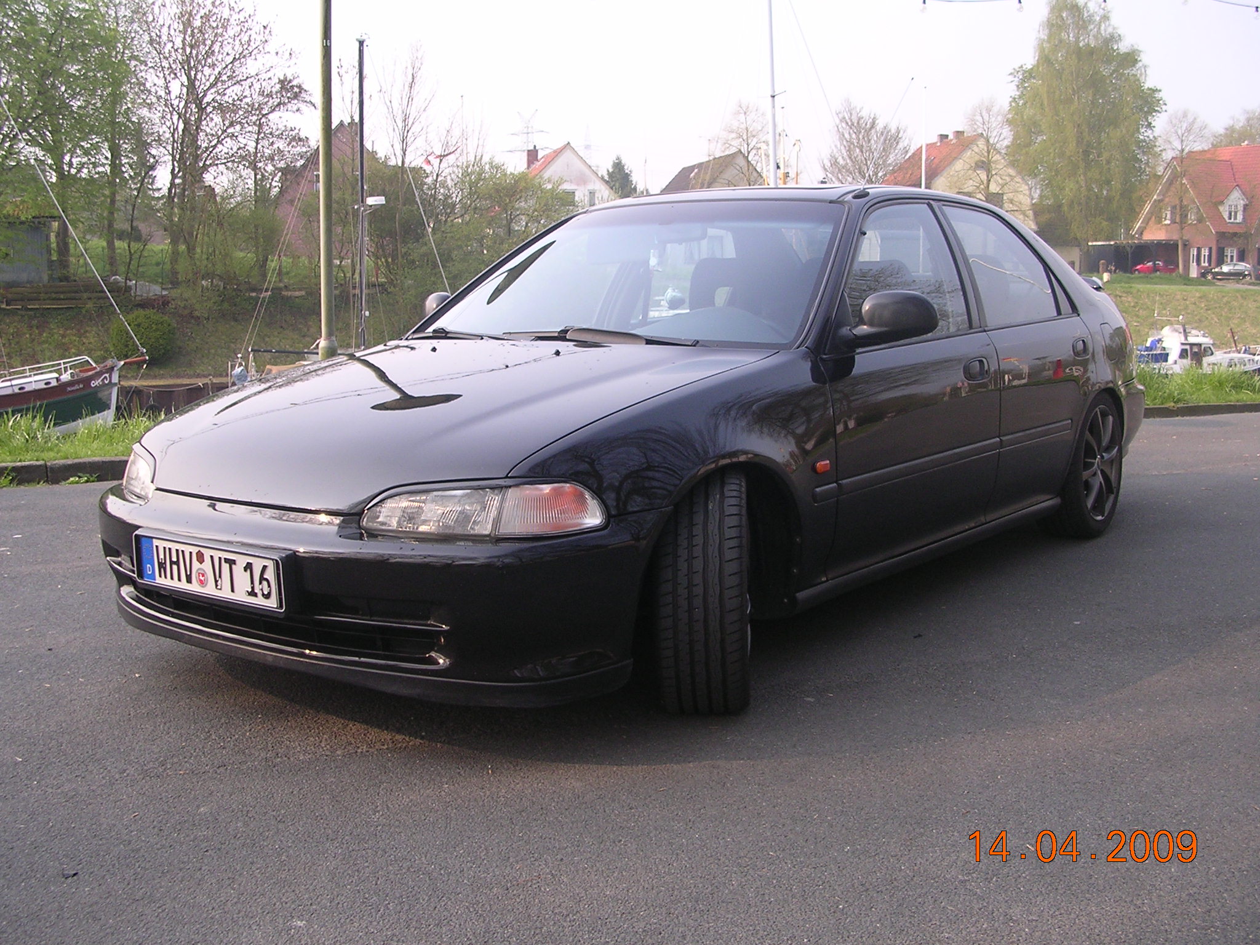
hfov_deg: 49.0
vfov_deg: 37.7
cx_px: 630
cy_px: 472
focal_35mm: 38
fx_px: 1383
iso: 100
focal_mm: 5.8
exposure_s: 1/313
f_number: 2.8
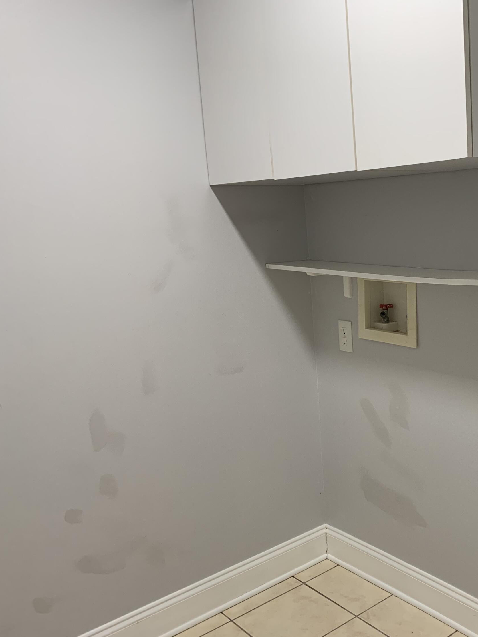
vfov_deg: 52.6
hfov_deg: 38.7
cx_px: 401
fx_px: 645
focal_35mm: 35
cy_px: 320
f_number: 1.8
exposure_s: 1/60
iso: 100
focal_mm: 4.25
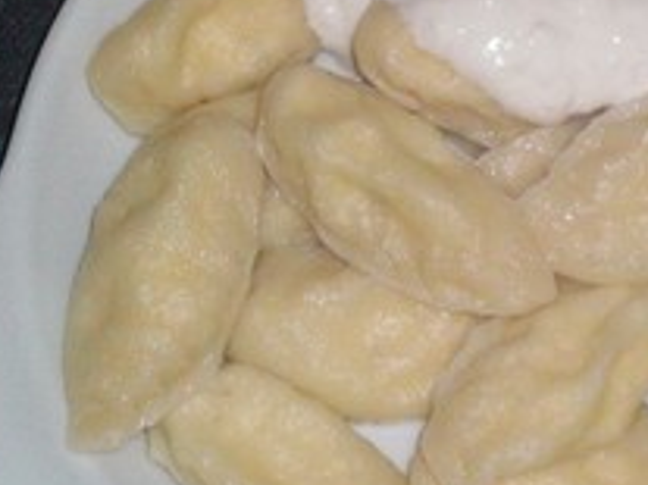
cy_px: 269
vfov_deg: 10.4
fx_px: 2675
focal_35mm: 143
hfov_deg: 13.8
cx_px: 429
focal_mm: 12.3
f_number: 4.6
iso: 400
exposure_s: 1/80
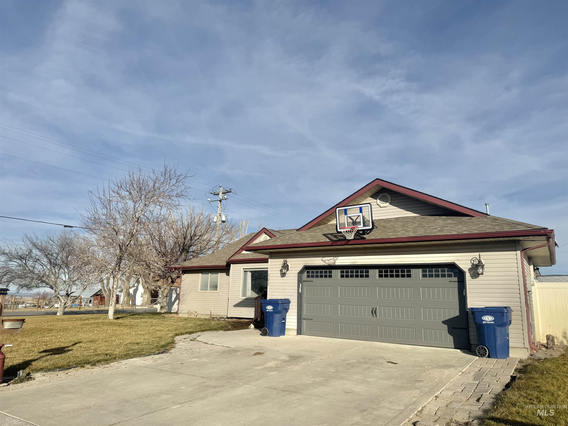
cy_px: 213
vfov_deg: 56.8
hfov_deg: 71.6
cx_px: 284
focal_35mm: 24
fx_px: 394
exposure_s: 1/6711
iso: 80
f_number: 1.78
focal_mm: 6.76
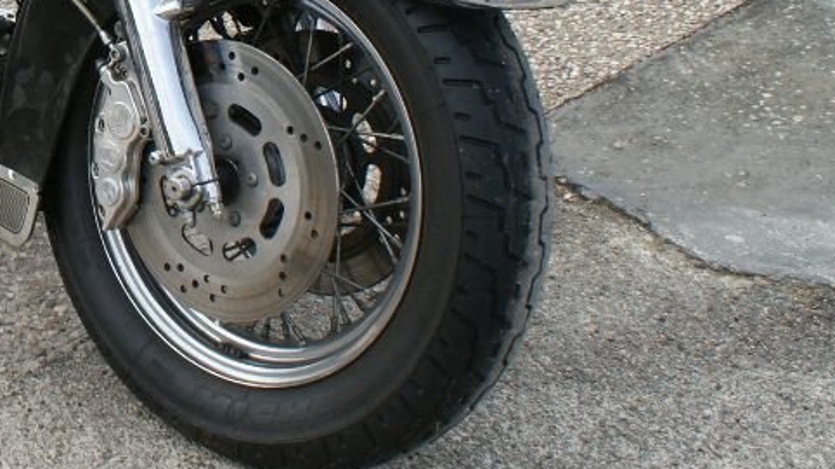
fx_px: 1660
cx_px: -81
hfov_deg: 26.1
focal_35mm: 75
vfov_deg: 15.3
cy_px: -142
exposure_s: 1/80
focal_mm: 18
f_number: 9
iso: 100
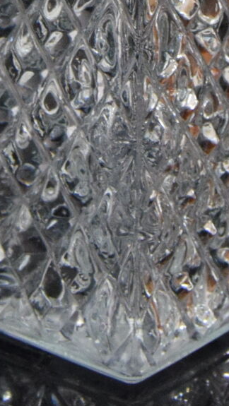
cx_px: 124
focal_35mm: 229
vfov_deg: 9.1
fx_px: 2469
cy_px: -234
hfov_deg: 5.3
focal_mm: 28
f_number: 5.6
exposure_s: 1/125
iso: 1600
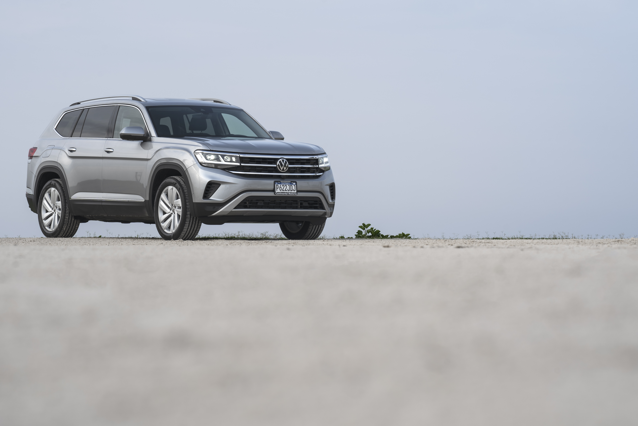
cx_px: 319
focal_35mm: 135
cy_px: 213
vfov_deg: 10.2
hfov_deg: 15.2
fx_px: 2392
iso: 80
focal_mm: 135
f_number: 9
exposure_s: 1/125
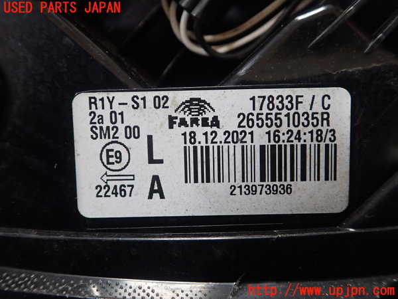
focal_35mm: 30
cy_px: 150
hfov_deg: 60.0
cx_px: 199
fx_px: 345
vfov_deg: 46.8
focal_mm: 5.5
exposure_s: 1/125
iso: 320
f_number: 2.3
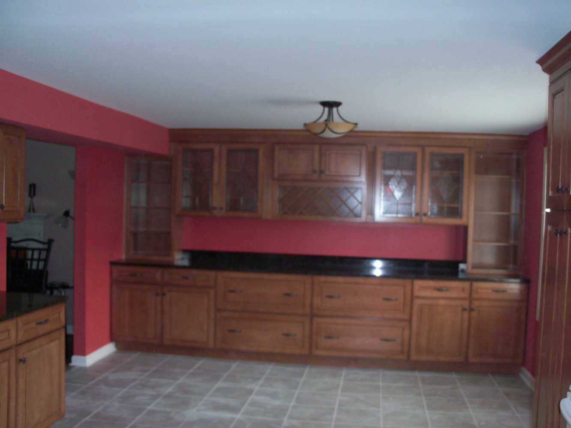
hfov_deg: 52.6
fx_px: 577
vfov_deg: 40.7
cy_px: 214
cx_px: 286
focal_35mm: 35
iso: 125
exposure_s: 1/30
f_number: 3
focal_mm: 6.3
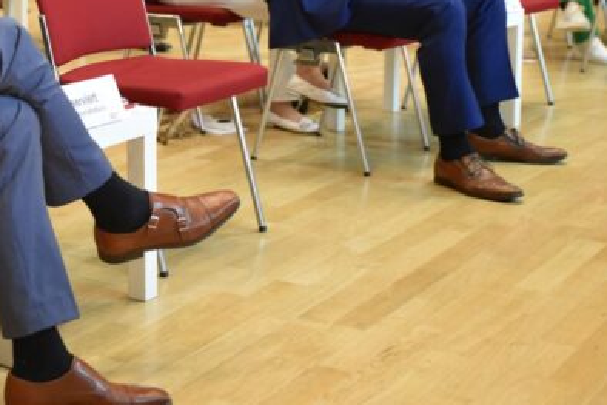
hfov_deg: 25.2
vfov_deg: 17.2
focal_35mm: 78
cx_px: 62
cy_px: 12
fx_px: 1316
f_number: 2.8
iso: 4000
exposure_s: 1/60
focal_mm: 40
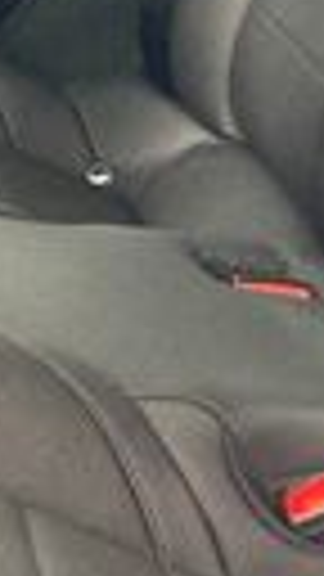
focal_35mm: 152
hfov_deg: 8.0
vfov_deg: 13.5
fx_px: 2322
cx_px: 108
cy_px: -212
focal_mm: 3.99
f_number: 1.8
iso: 320
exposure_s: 1/60
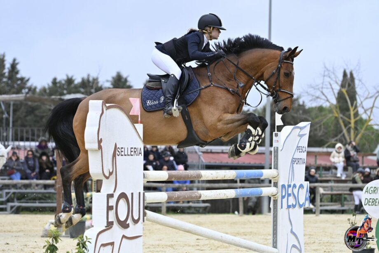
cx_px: 190
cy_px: 126
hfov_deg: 15.2
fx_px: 1421
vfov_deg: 10.2
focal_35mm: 135
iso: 800
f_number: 4
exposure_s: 1/2000
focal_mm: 135
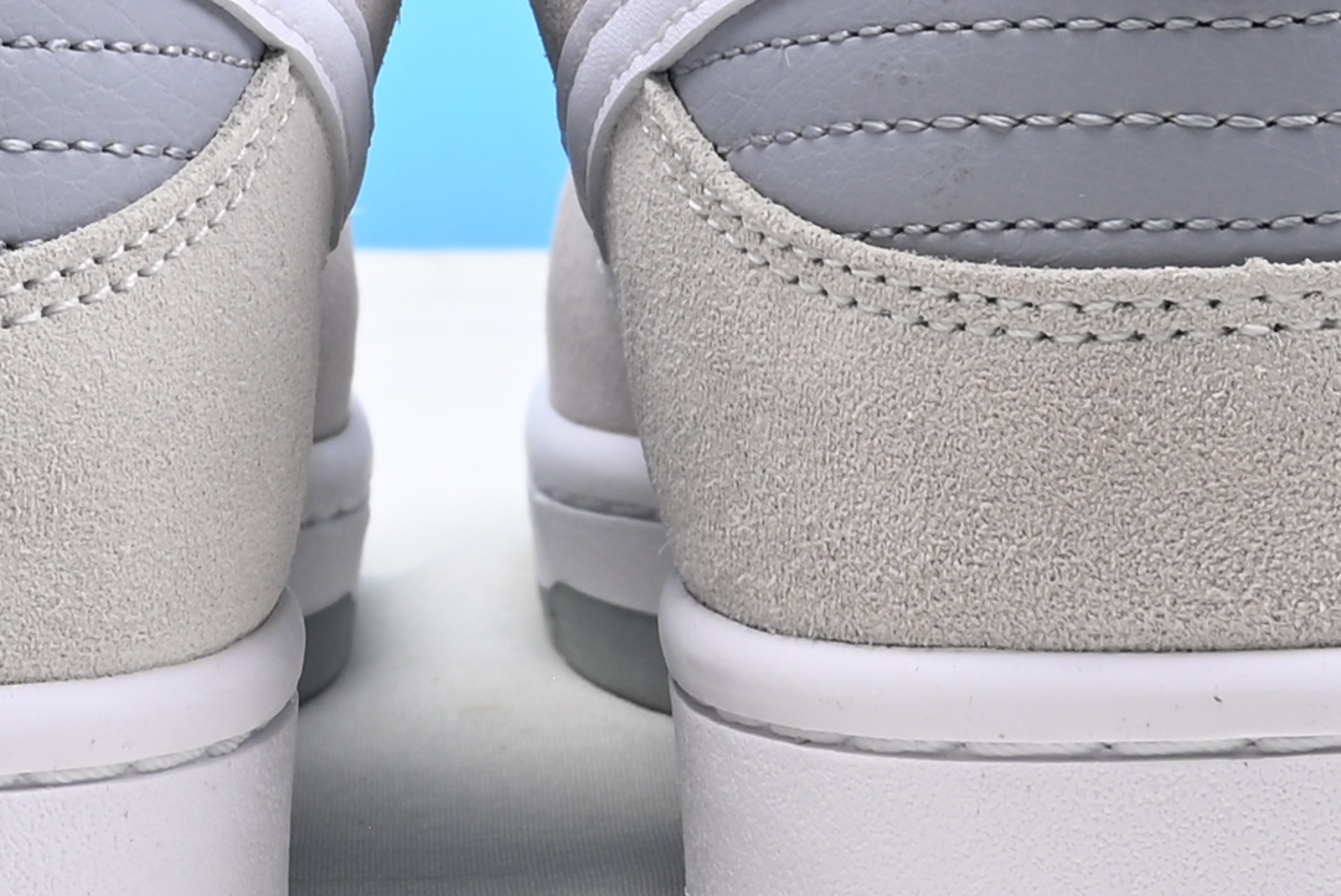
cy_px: -846
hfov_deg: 9.5
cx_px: 494
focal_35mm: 217
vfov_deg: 6.2
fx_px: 8087
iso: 100
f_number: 16
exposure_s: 1/2
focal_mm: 39
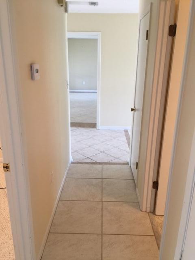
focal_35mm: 29
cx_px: 98
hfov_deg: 48.2
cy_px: 130
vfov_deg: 61.7
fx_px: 218
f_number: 2.2
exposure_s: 1/15
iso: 64
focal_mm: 4.15
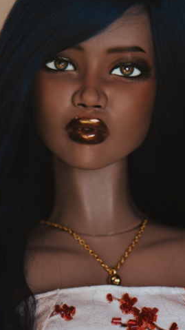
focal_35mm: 319
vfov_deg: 6.7
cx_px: 142
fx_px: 2785
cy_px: 439
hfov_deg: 3.8
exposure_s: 1/160
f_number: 2.8
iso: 160
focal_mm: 90
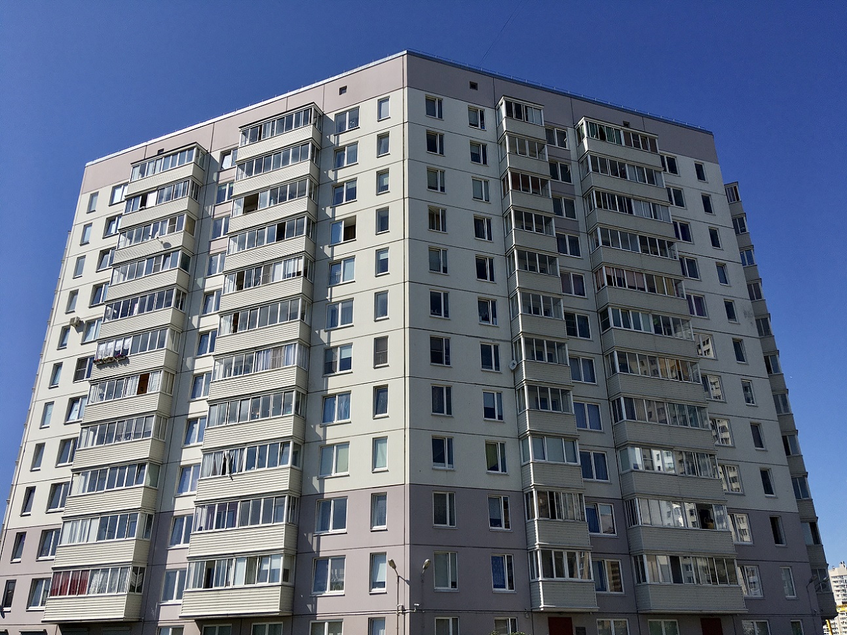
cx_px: 424
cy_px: 318
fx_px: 710
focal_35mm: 29
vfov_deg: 48.2
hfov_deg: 61.7
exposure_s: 1/2849
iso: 25
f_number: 2.2
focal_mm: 4.15
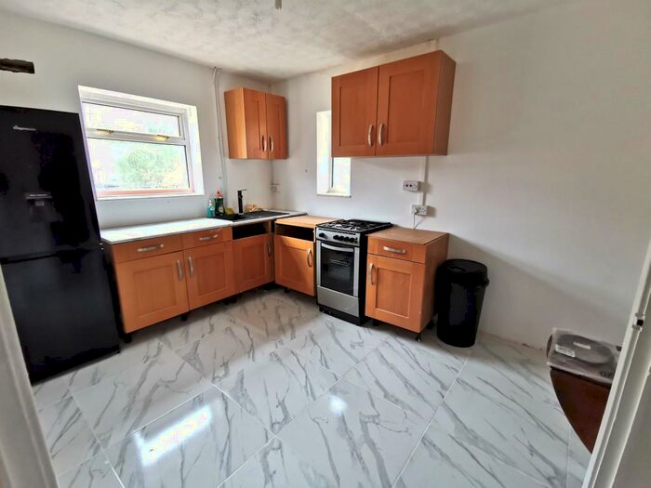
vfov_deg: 78.1
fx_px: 301
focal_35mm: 16
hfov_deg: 94.5
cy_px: 244
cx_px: 326
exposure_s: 1/50
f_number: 2.2
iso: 160
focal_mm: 2.35
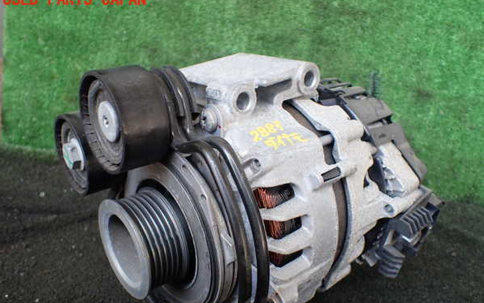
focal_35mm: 32
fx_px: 422
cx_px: 242
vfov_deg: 39.4
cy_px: 172
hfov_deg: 59.6
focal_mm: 5.4
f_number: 2.3
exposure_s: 1/125
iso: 200
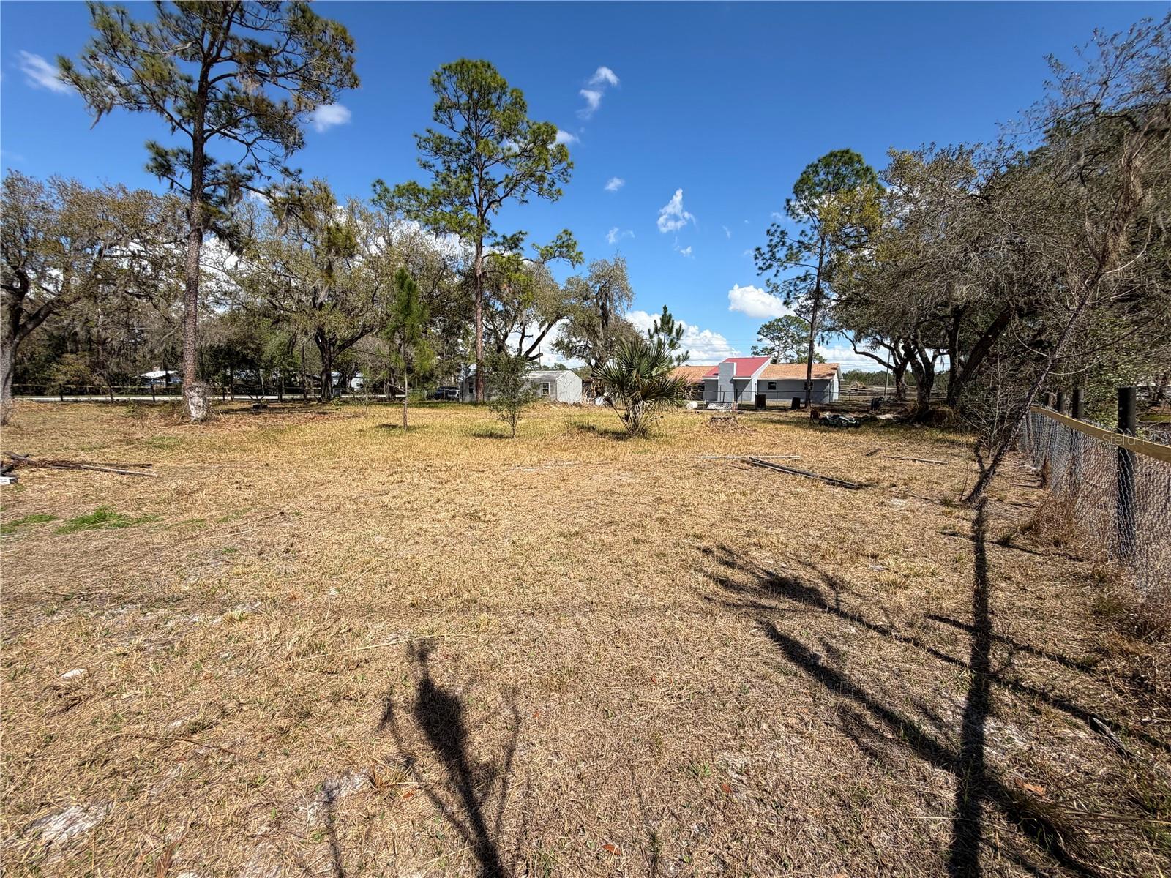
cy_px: 439
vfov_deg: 85.7
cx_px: 586
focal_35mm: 14
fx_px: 474
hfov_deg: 102.1
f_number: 2.2
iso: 20
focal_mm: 2.22
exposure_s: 1/779
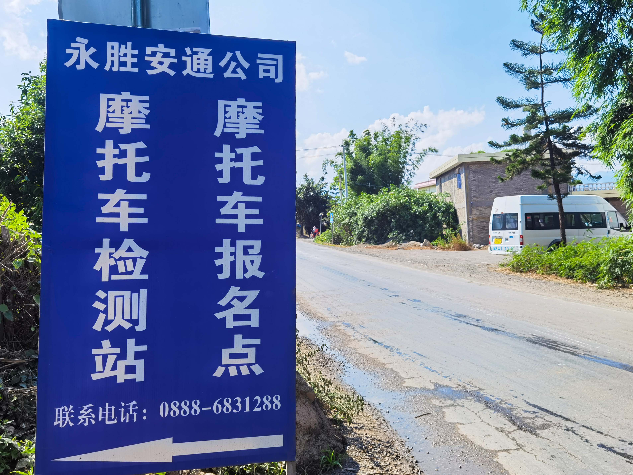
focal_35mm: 29
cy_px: 229
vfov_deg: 48.2
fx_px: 530
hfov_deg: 61.6
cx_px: 332
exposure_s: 1/3289
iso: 50
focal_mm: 6.71
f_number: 1.9
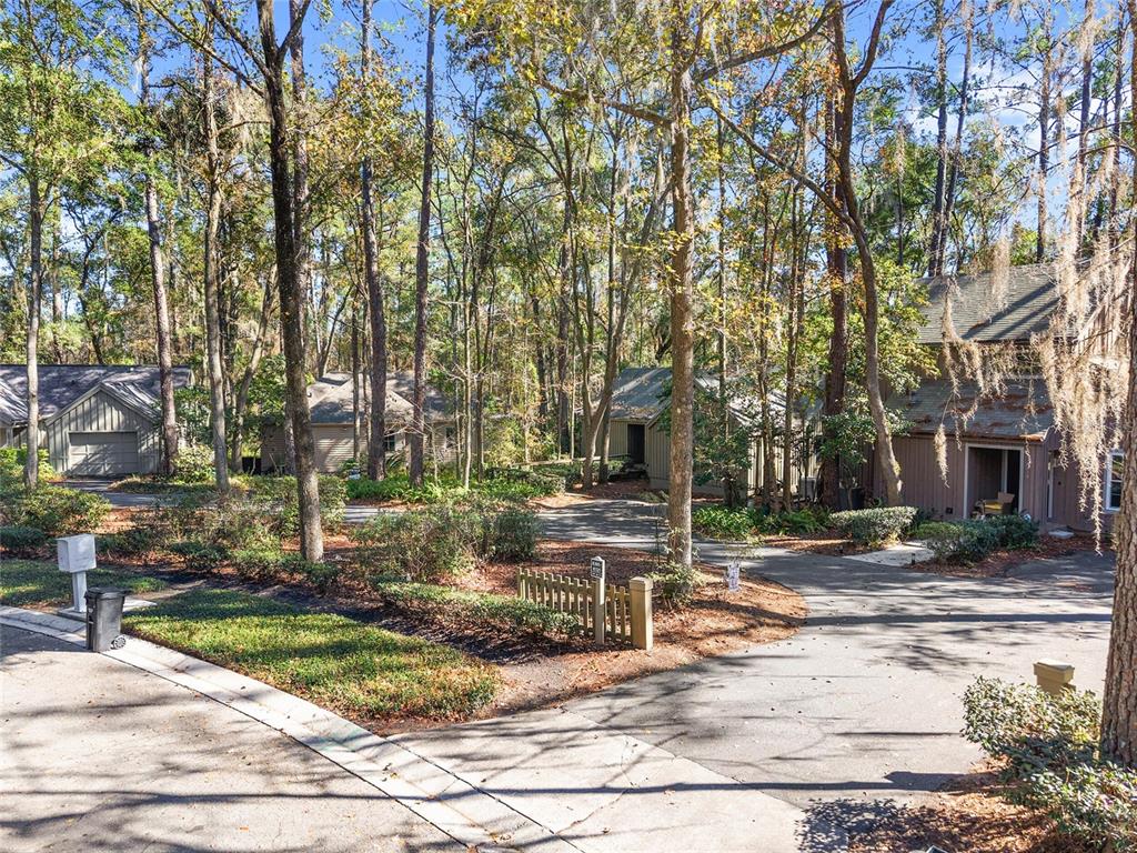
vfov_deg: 56.8
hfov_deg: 71.6
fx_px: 788
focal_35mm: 24
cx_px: 568
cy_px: 426
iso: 170
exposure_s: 1/730
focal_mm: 8.67
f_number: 1.8
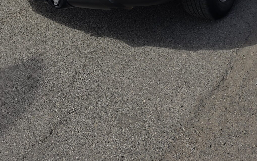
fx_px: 427
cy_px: -76
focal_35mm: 61
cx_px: 153
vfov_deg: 18.9
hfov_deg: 33.4
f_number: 1.7
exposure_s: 1/732
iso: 12
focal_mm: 6.3
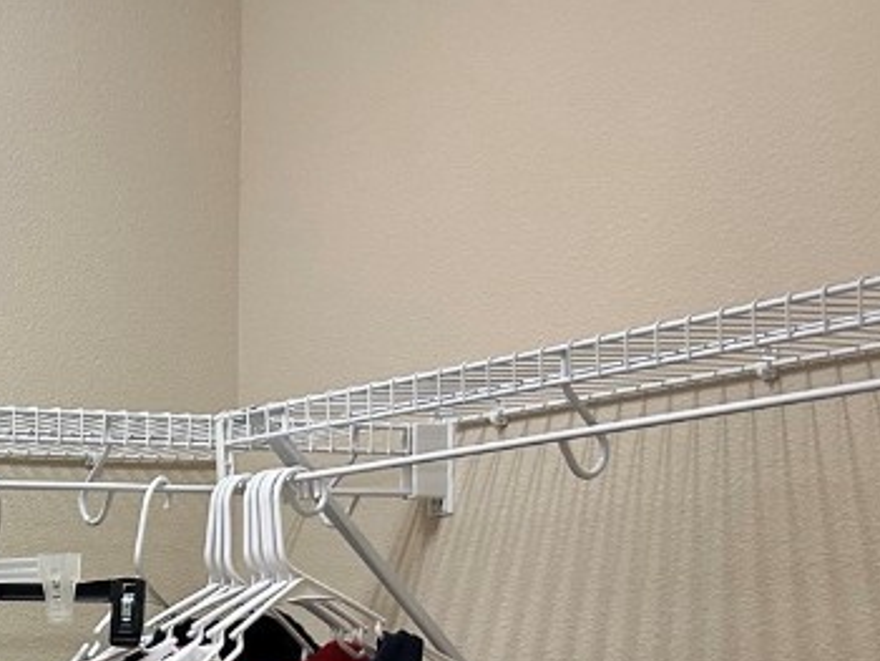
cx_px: -355
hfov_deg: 22.2
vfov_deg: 18.1
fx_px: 1933
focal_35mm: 76
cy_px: 855
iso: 125
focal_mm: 5.7
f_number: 1.5
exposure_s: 1/120
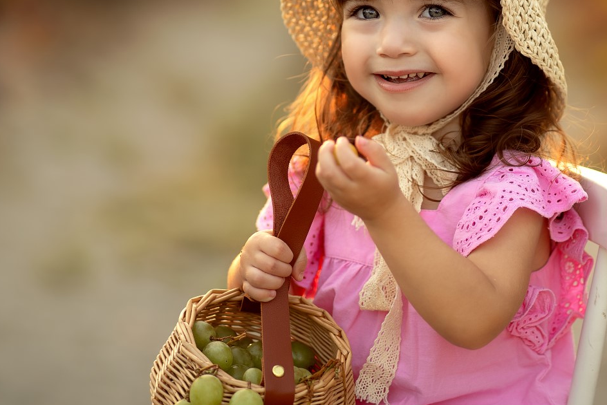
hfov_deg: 14.0
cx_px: 370
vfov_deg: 9.4
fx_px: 2462
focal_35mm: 146
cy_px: 80
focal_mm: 85
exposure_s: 1/320
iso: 125
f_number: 1.8
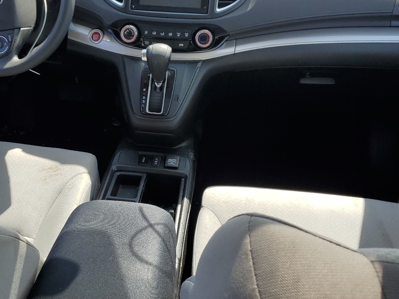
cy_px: 134
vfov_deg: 36.8
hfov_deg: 47.4
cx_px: 150
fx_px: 449
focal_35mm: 39
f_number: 1.5
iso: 50
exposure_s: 1/714
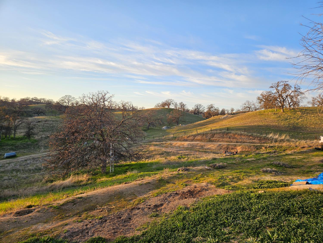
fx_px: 215
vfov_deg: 58.9
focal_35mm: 23
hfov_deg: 73.9
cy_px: 122
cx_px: 162
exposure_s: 1/419
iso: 25
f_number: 1.8
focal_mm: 5.4
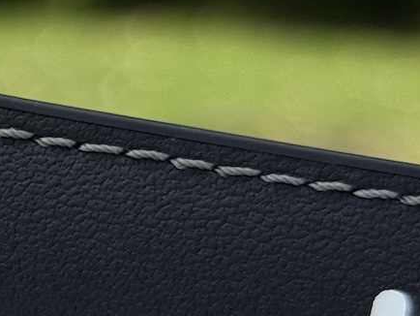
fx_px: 2549
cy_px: 200
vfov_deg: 7.1
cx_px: -436
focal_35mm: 210
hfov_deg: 8.9
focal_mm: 6.76
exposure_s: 1/2033
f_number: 1.78
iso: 80
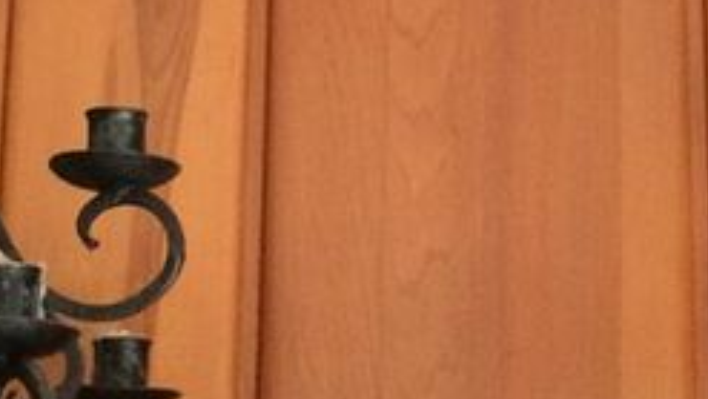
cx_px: 536
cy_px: -10
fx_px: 2234
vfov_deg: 10.1
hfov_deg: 17.9
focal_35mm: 119
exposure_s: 1/30
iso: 250
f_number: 2.2
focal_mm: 4.12
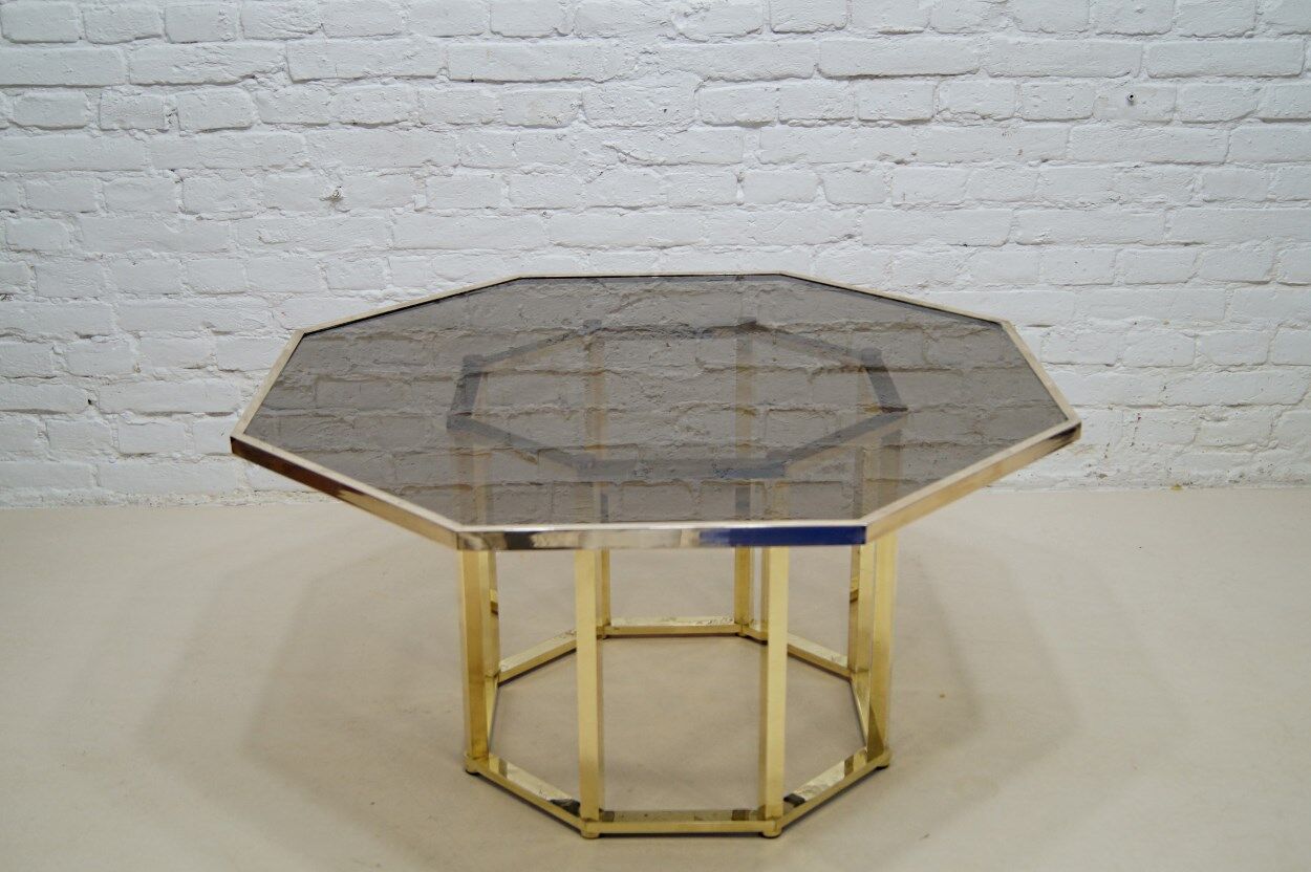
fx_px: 1638
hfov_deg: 43.6
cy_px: 436
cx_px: 656
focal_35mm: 45
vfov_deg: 29.8
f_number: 4.5
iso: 400
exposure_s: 1/60
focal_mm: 30
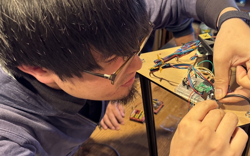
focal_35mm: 35
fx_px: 238
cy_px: 82
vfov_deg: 36.3
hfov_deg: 54.2
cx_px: 166
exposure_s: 1/50
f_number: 1.78
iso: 320
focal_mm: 6.76
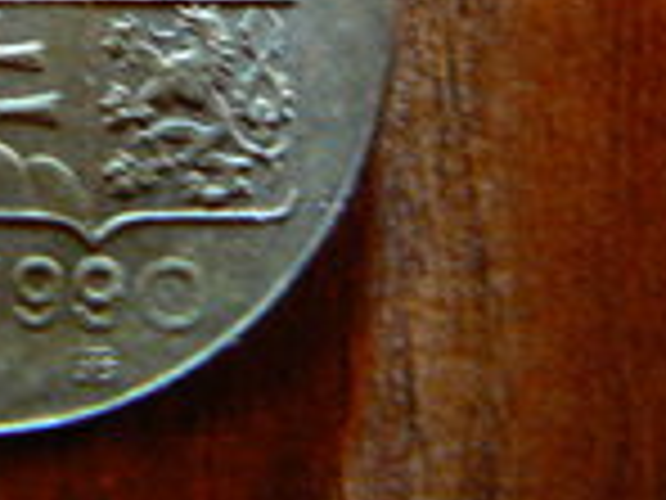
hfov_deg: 19.1
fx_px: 1866
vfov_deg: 14.8
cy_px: -72
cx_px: -130
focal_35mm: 97
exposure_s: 1/6
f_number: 2.8
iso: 200
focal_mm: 6
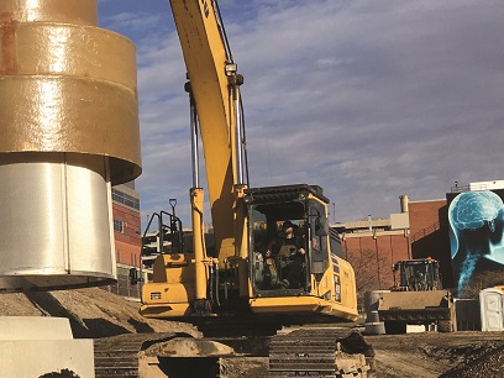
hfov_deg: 25.6
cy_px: 226
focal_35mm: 71
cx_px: -33
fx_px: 1034
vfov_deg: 20.7
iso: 25
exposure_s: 1/2564
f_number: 2.2
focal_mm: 4.15
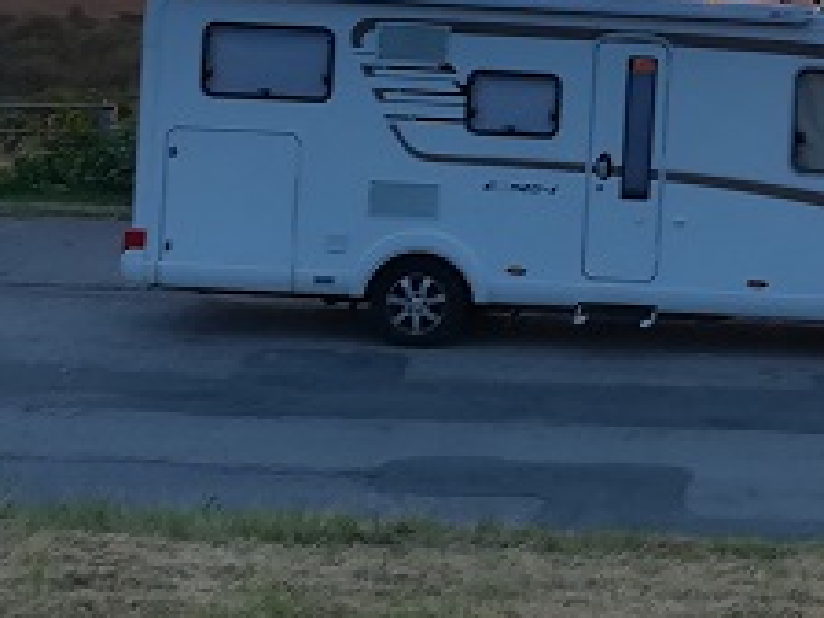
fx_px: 2499
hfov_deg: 18.2
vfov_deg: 13.9
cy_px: 28
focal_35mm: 105
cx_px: 853
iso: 50
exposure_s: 1/209
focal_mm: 3.83
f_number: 2.2
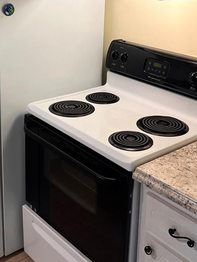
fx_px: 402
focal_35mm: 53
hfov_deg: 27.5
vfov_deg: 35.5
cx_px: 78
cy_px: 73
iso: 80
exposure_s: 1/120
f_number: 1.5
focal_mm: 5.7
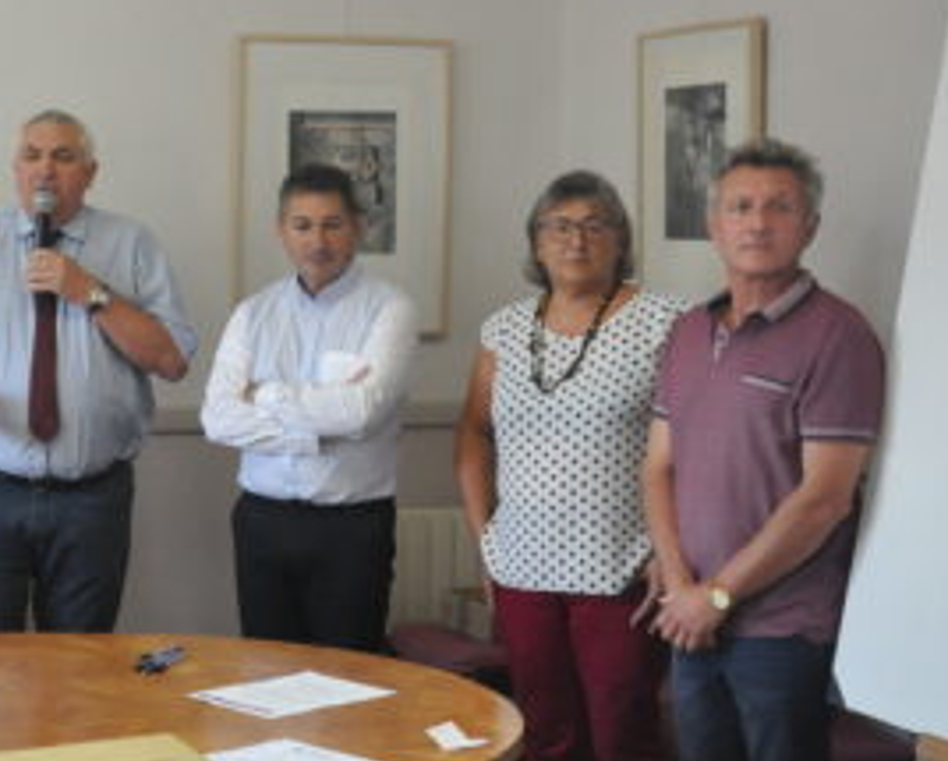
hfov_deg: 24.0
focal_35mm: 75
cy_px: 352
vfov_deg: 20.5
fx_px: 2107
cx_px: -39
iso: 1600
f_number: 6.3
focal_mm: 22
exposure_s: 1/160
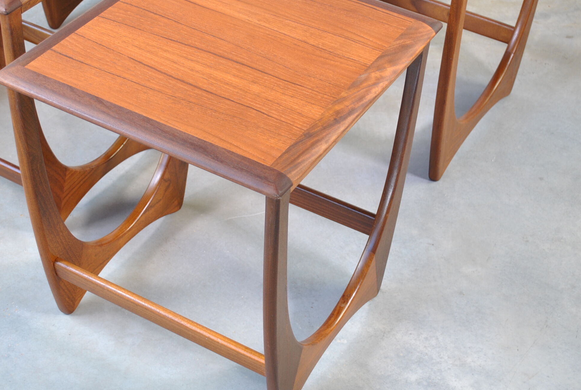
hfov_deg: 30.0
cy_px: 183
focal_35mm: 67
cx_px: 244
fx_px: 1084
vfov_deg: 20.4
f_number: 4.5
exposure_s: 1/25
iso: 200
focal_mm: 30
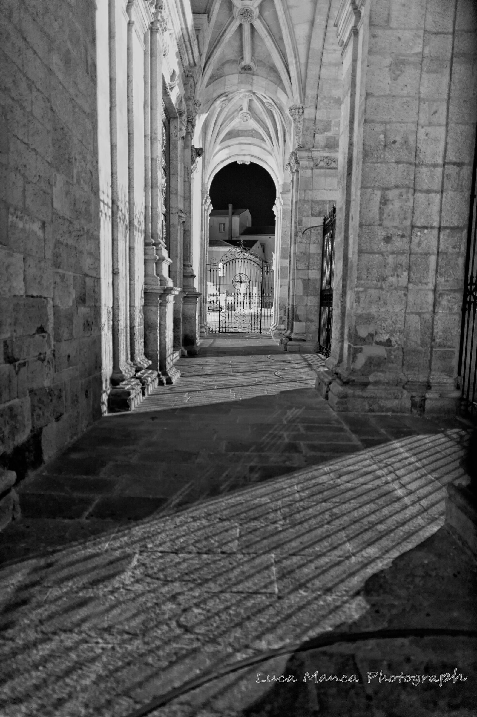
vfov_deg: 73.8
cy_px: 358
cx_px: 238
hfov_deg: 53.1
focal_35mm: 24
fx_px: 478
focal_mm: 24
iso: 1600
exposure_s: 1/13
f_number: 1.4
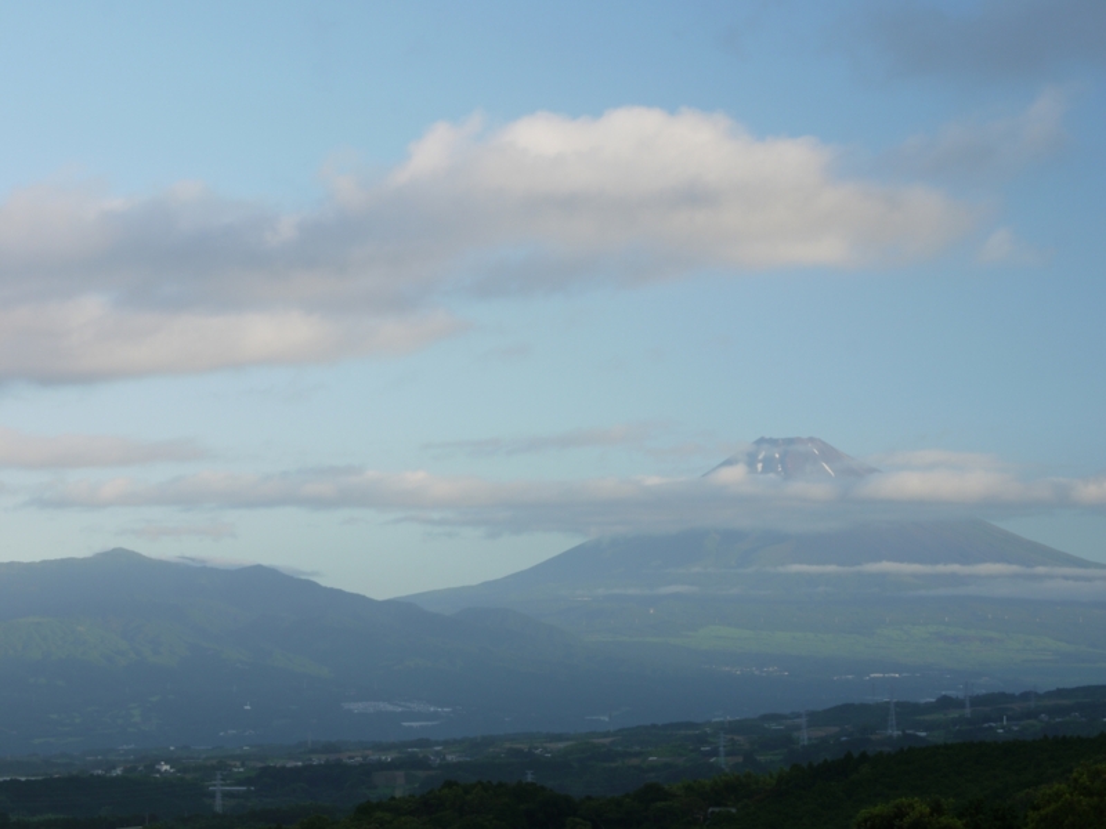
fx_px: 2876
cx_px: 553
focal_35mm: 90
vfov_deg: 16.4
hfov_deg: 21.8
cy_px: 414
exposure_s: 1/2.5
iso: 100
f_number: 22
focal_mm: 45
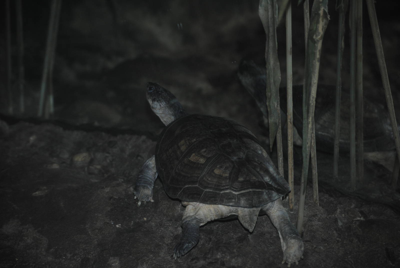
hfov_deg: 18.2
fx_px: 1251
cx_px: 200
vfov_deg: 12.2
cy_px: 134
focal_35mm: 112
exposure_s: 1/60
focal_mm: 75
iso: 200
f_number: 4.2
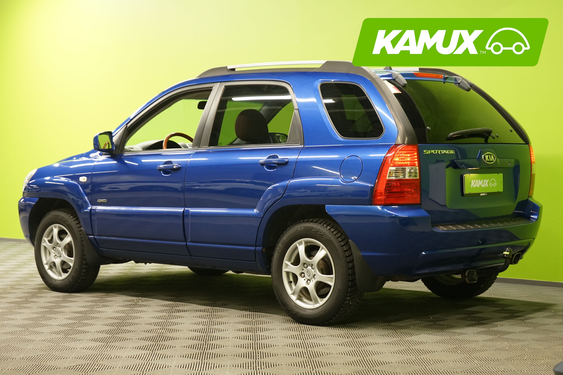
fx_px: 1079
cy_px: 188
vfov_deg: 19.7
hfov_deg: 29.2
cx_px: 282
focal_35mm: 69
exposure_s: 1/50
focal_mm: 69
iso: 2000
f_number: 5.6
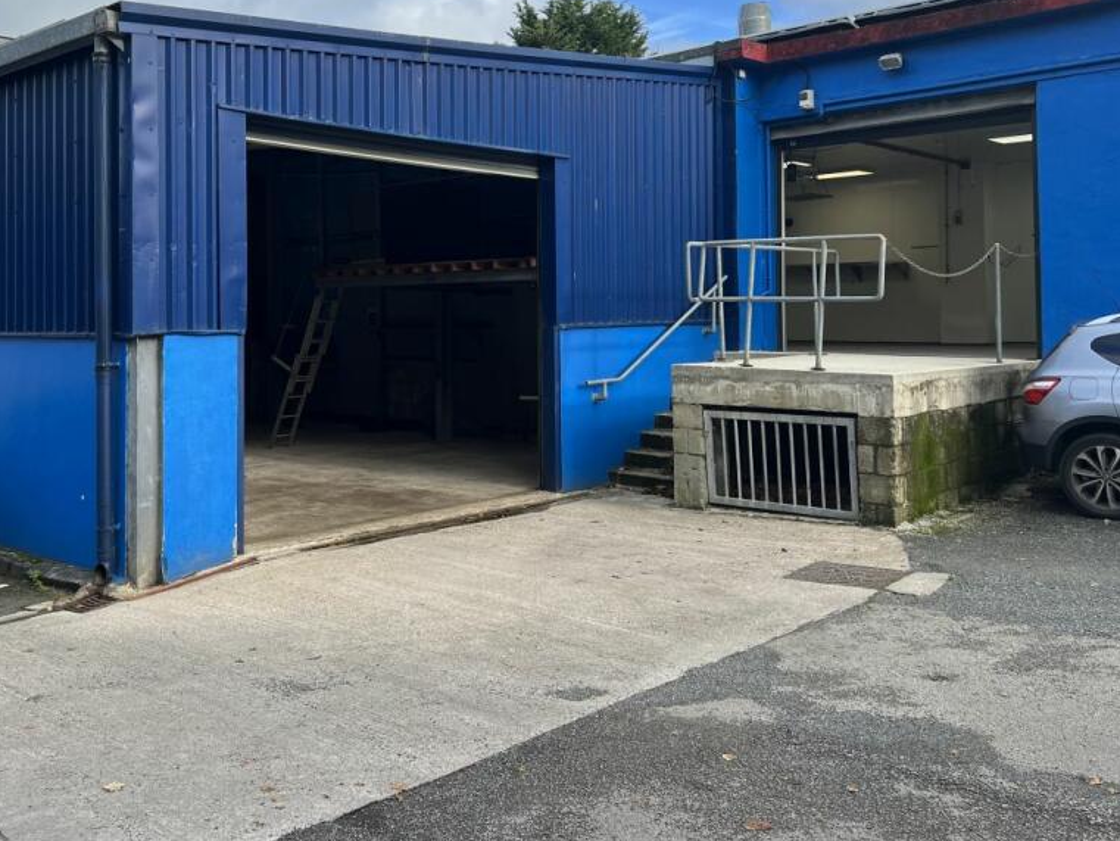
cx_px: 465
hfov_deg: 52.4
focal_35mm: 35
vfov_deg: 40.3
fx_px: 1133
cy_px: 287
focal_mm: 5.7
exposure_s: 1/1209
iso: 50
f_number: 1.5
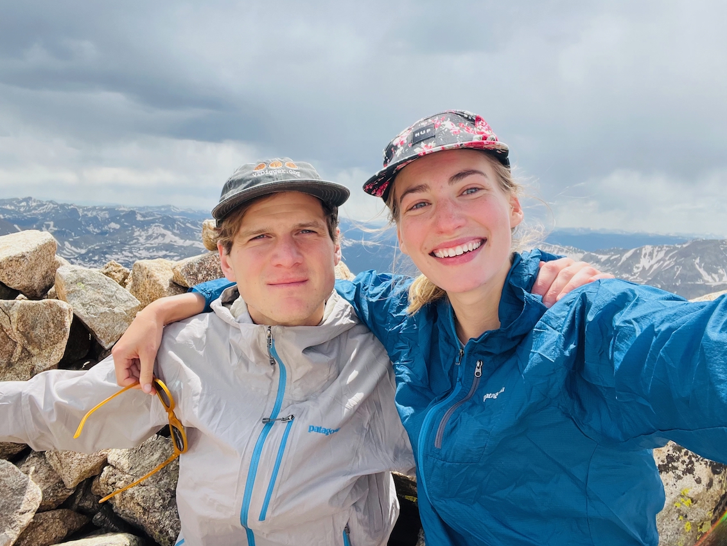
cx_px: 349
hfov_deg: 67.3
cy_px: 240
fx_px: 546
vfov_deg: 52.9
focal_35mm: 26
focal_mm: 2.71
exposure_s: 1/667
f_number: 2.2
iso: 32
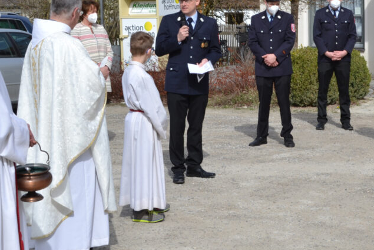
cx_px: 260
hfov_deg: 23.8
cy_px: 70
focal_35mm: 85
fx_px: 883
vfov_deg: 16.0
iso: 100
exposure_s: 1/200
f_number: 8
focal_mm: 30
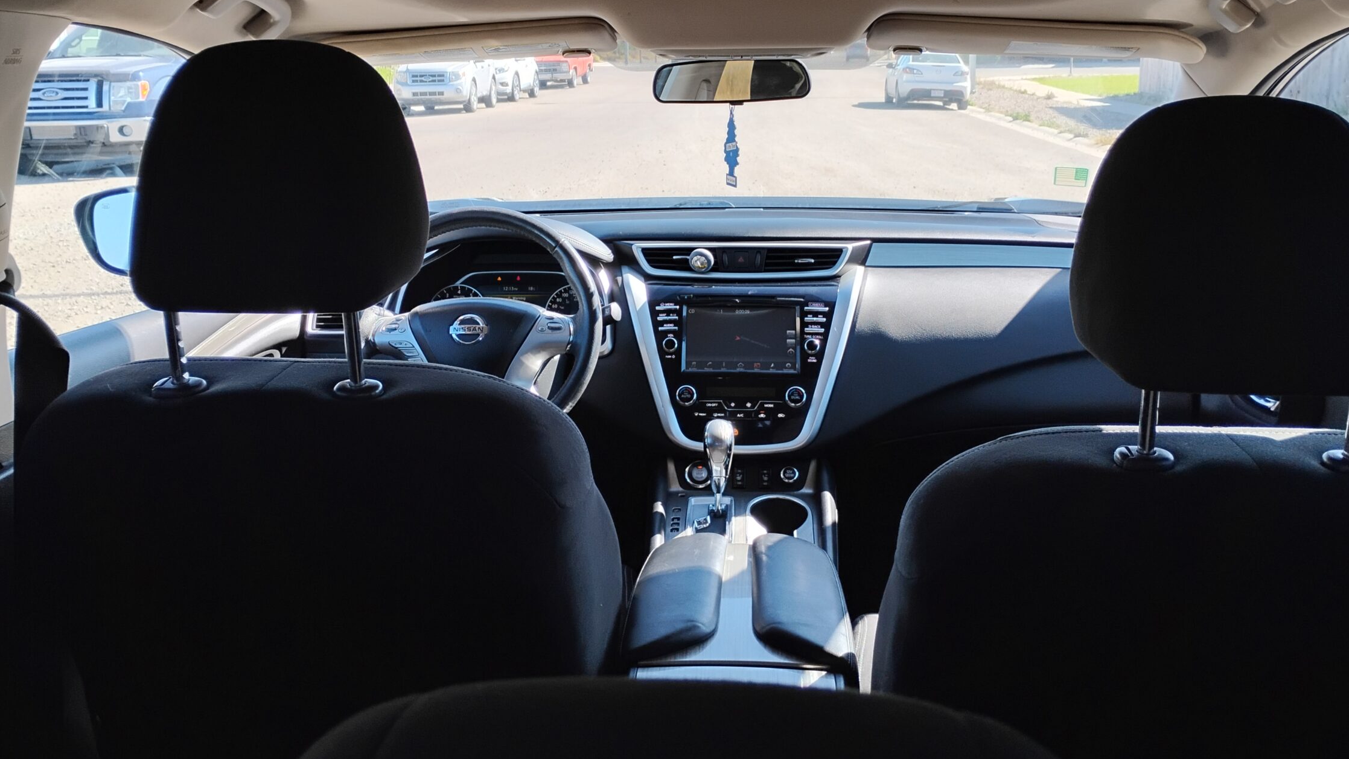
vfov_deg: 33.6
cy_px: 316
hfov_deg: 56.6
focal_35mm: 35
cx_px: 685
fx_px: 1252
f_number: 1.8
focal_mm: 4.26
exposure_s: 1/120
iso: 120
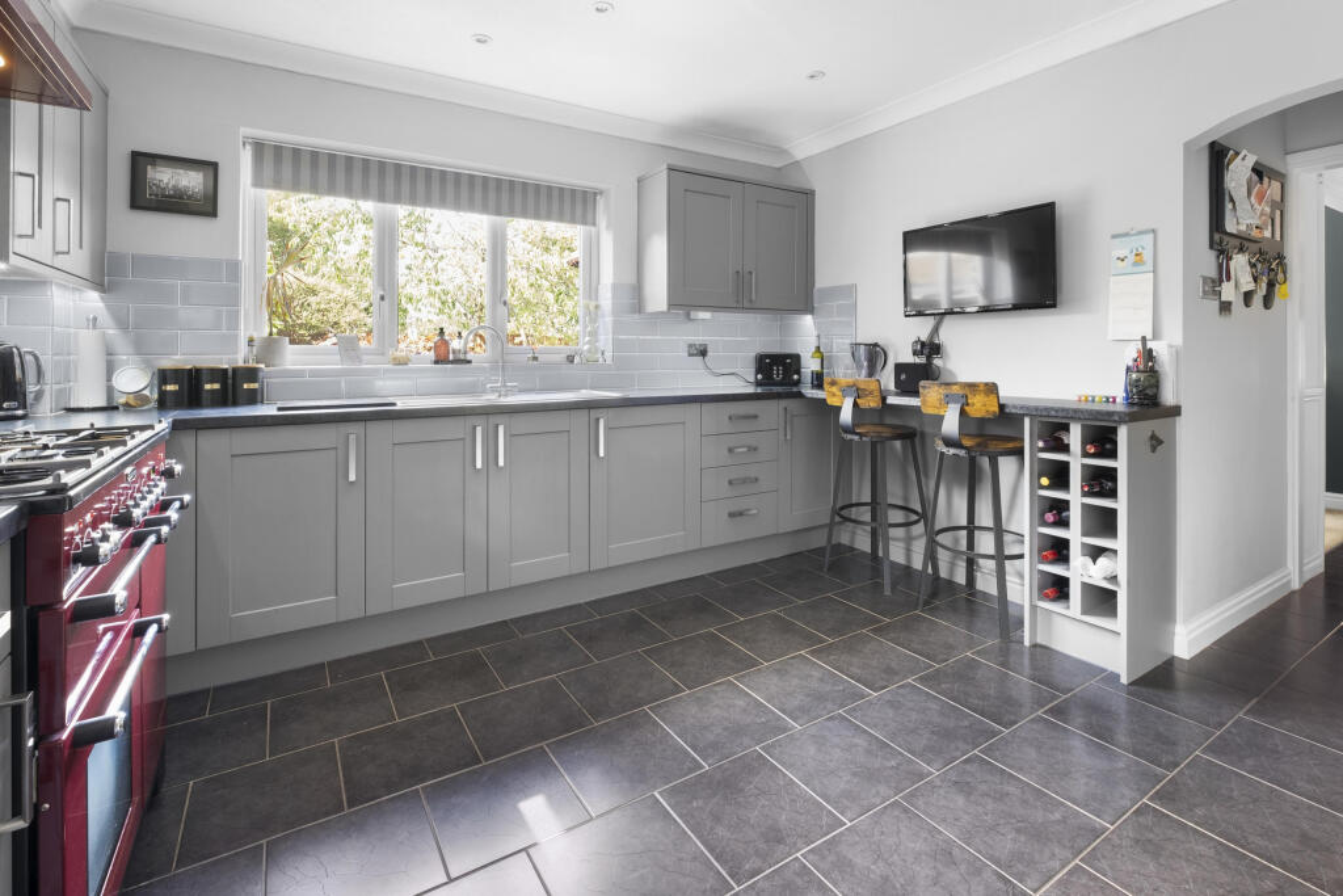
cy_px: 448
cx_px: 672
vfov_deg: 77.3
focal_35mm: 15
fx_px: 560
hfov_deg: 100.4
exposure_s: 8.5
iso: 160
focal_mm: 10
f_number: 8
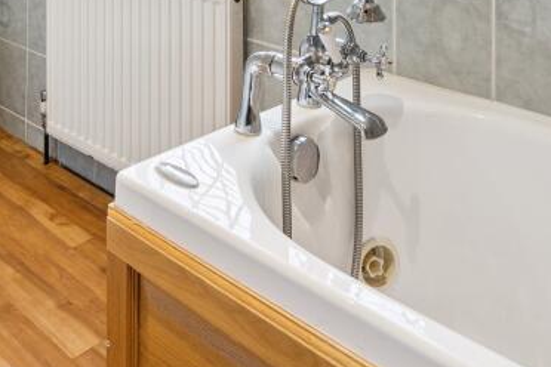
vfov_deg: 25.5
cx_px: 164
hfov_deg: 43.6
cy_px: -131
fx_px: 673
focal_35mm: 44
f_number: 5.6
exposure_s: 1/25
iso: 320
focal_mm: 16
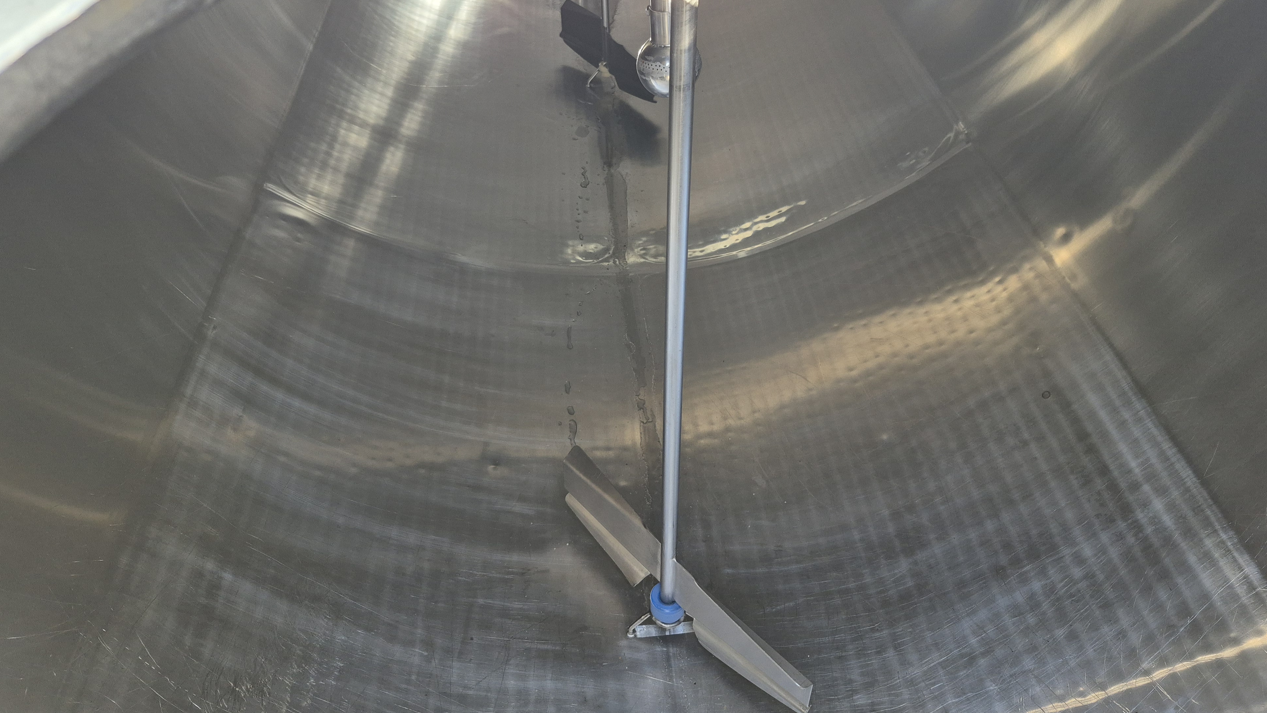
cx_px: 635
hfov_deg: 71.9
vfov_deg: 44.1
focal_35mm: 26
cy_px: 278
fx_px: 873
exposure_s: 1/180
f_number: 1.8
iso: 200
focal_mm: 5.4
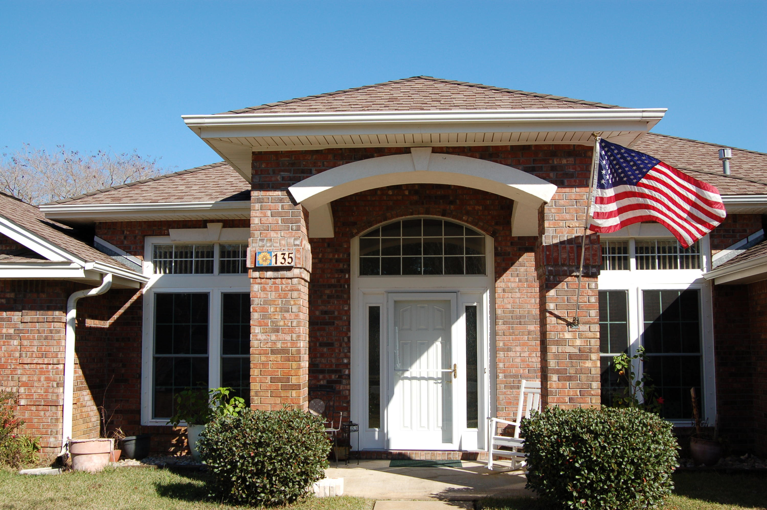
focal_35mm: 36
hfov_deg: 53.2
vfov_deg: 36.8
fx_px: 766
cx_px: 384
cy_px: 255
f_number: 8
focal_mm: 24
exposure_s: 1/400
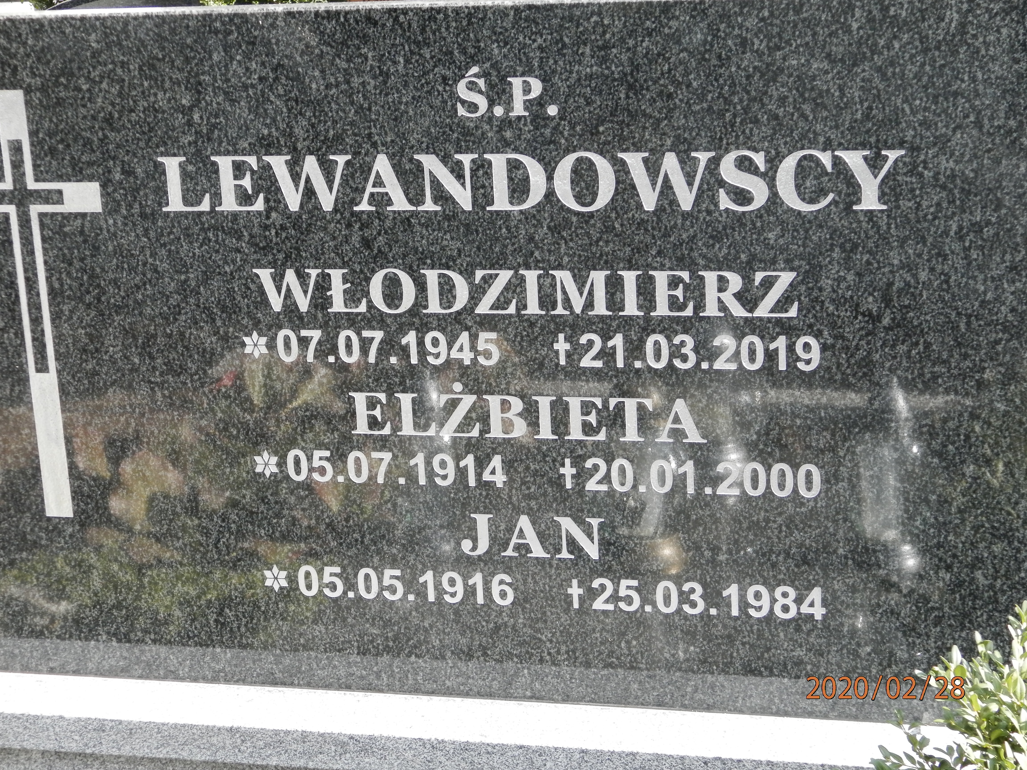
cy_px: 385
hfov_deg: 28.6
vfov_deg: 21.6
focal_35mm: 68
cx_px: 514
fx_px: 2017
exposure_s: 1/125
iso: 160
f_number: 4
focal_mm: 12.2
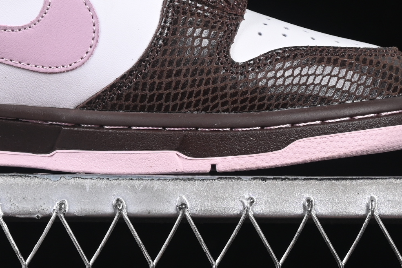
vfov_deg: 6.4
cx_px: 56
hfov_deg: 9.7
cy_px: -62
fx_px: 2368
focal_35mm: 212
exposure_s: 1/60
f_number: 7.1
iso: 160
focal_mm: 50
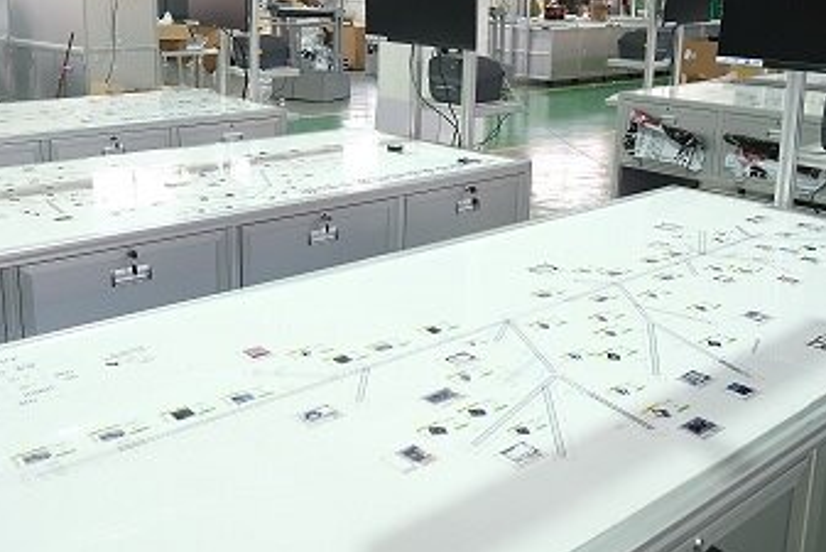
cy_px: 167
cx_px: 314
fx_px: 849
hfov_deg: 51.4
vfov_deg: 35.5
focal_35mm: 37
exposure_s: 1/125
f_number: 2.8
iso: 800
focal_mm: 13
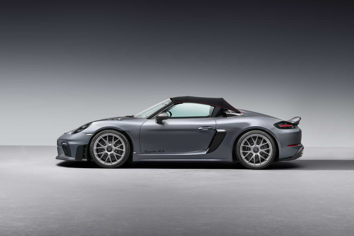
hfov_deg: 26.7
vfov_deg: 17.9
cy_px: 119
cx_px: 175
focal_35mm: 76
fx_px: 747
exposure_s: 4
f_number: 7.1
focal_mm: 75
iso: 100
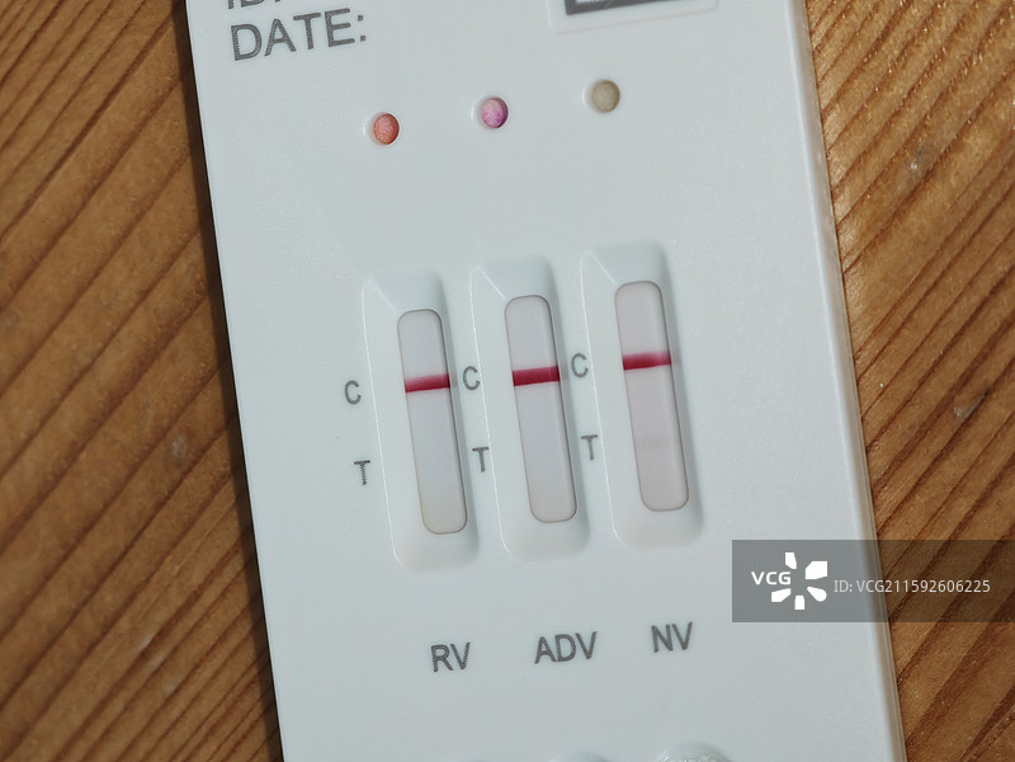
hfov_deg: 16.4
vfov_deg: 12.3
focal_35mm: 120
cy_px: 381
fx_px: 3519
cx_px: 508
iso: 125
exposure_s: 1/100
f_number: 1.8
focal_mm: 12.28
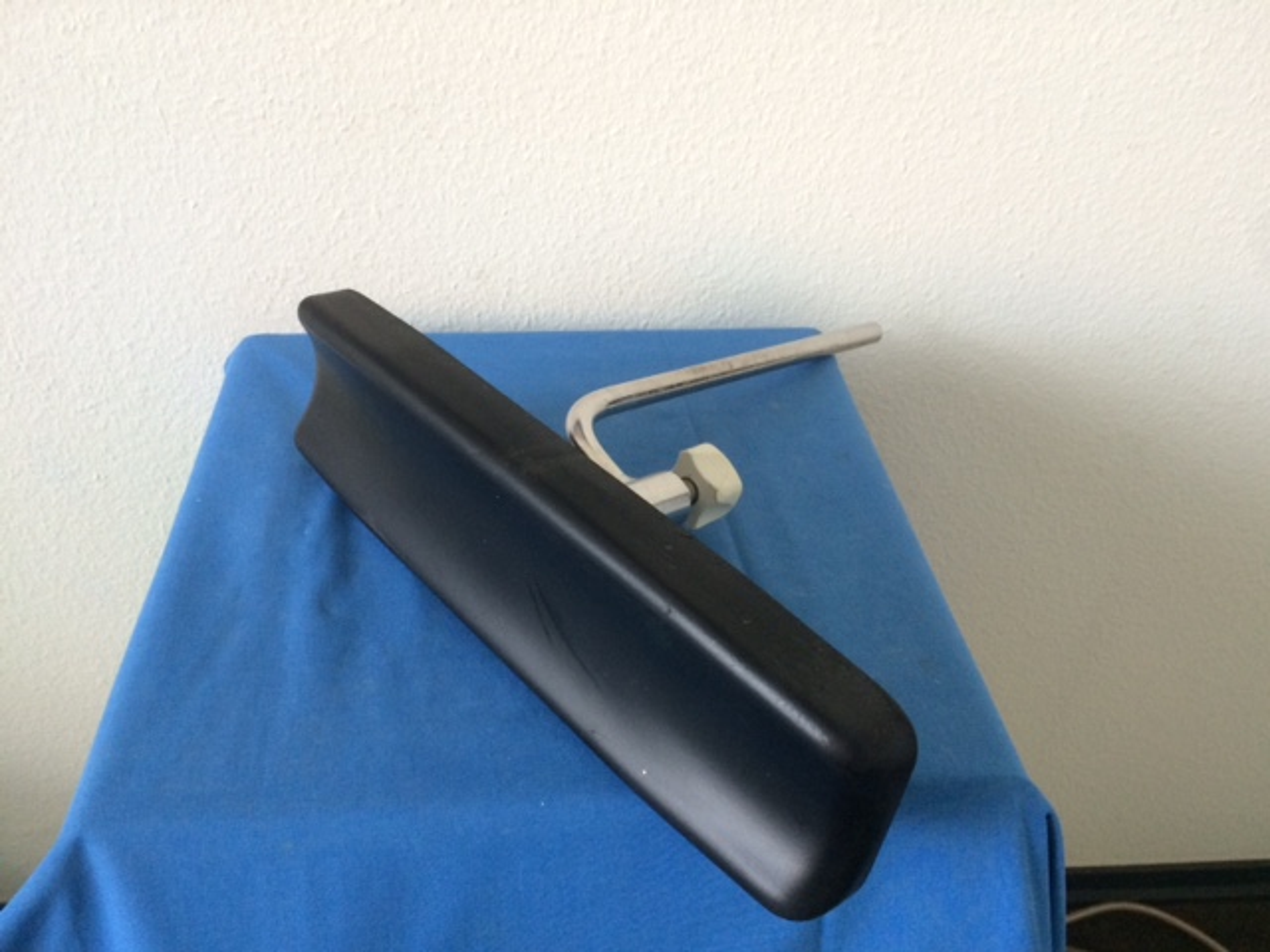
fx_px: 1064
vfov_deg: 48.2
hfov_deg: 61.7
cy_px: 476
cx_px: 635
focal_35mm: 29
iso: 125
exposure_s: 1/30
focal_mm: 4.15
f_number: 2.2
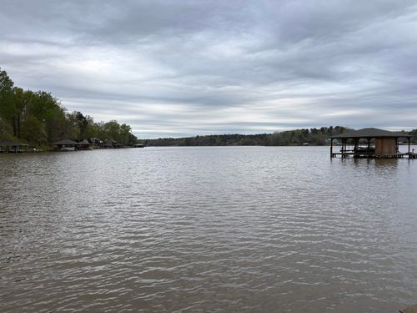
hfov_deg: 67.3
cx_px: 208
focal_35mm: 26
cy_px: 156
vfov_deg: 53.1
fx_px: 313
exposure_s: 1/1196
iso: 50
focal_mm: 5.96
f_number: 1.6
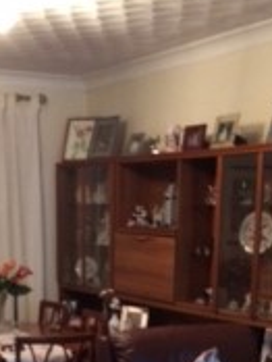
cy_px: 418
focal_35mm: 80
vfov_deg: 22.7
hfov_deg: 18.5
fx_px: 836
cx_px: 125
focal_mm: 4.15
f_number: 2.2
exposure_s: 1/15
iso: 400
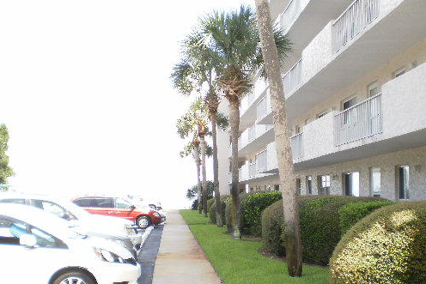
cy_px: 150
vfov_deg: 26.5
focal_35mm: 51
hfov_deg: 38.9
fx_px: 604
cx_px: 225
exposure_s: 1/200
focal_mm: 6.3
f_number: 3.1
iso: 100
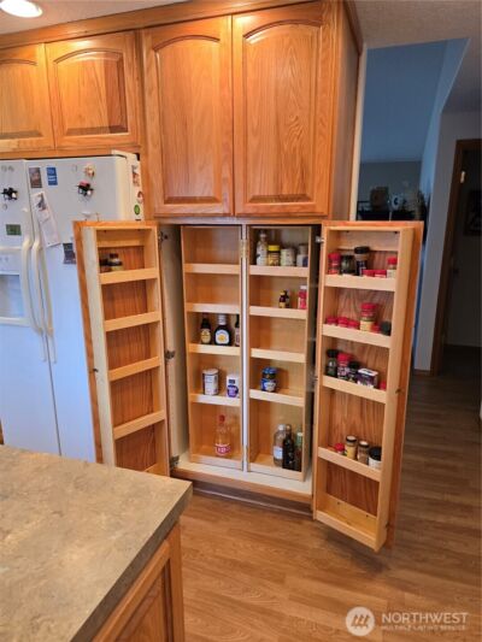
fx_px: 427
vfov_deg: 73.9
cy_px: 321
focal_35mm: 23
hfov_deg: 58.9
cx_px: 241
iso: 200
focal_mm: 6.3
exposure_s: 1/120
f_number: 1.7
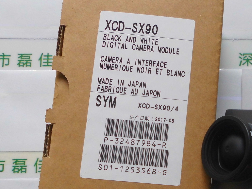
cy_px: 130
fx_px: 379
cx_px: 204
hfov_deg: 35.6
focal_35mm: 52
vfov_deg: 27.8
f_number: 3.2
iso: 100
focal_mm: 4.6
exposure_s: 1/304
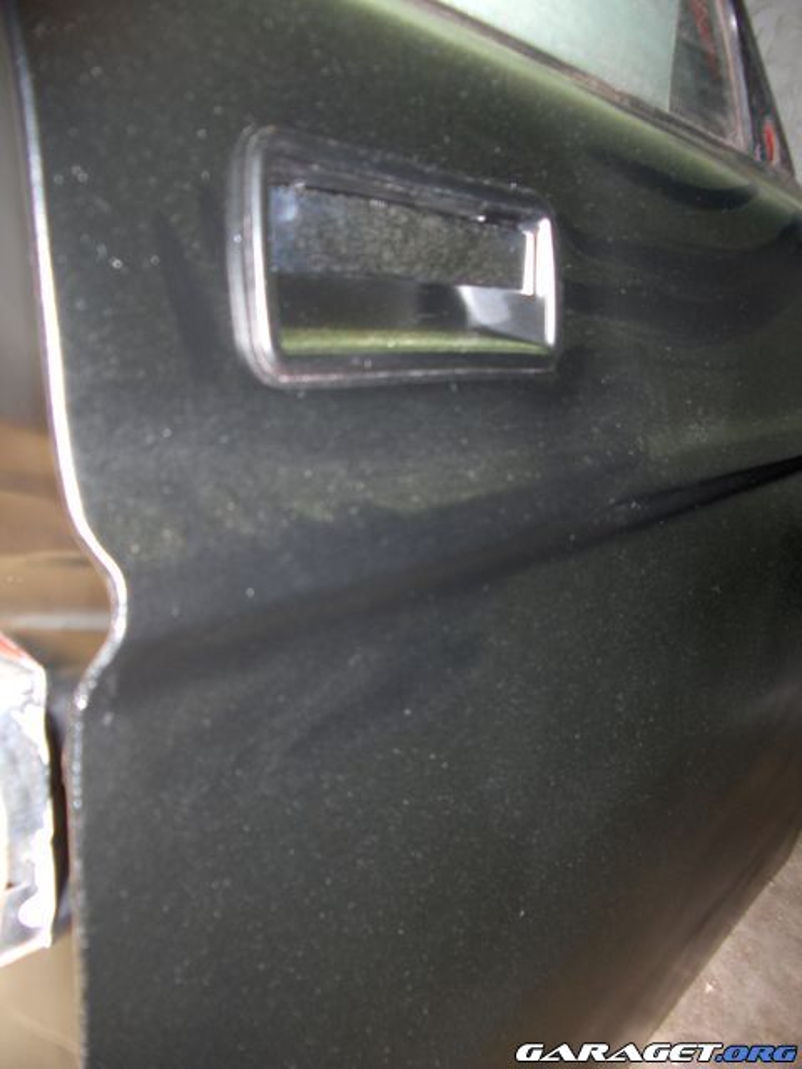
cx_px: 401
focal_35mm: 35
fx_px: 1081
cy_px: 534
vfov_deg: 52.6
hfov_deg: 40.7
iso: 100
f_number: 2.6
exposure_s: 1/60
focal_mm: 5.8
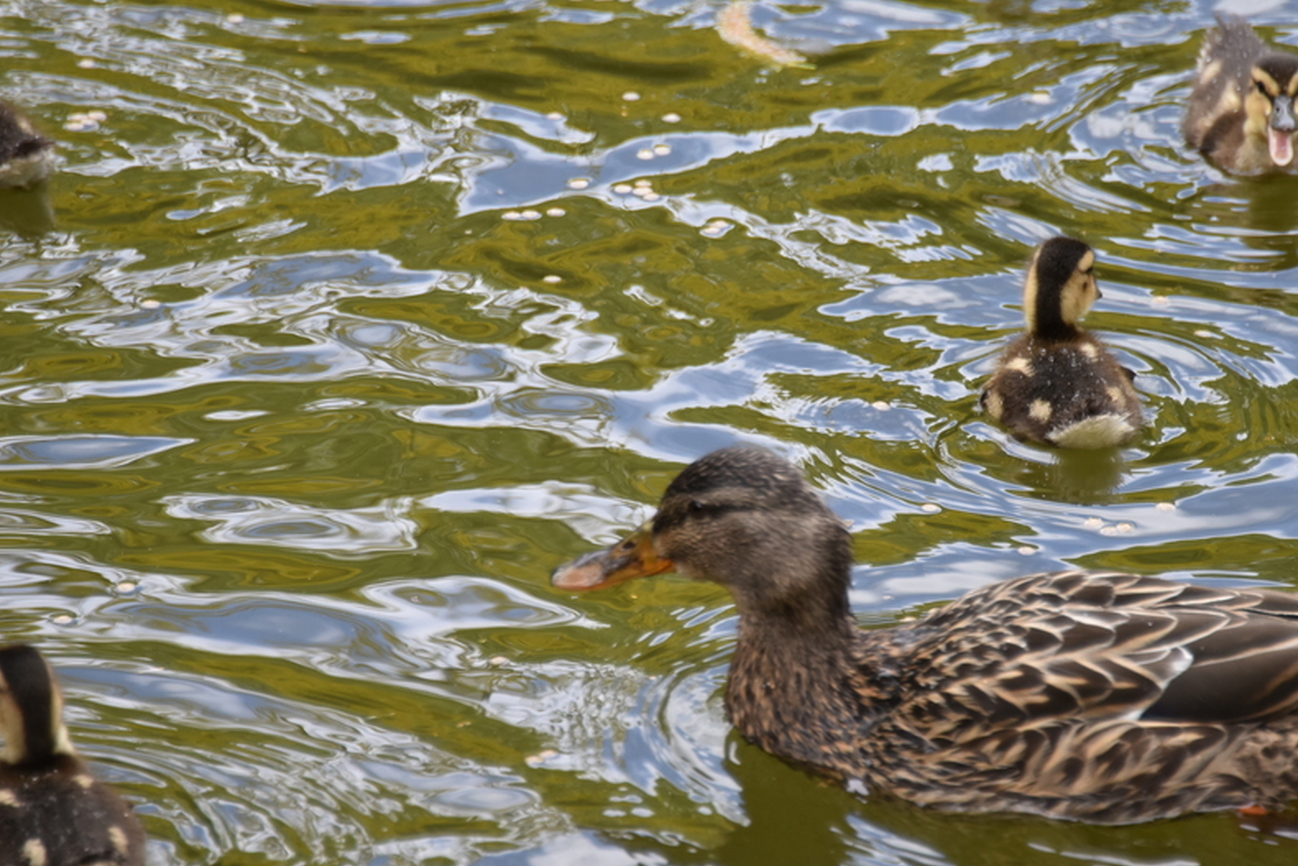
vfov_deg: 2.8
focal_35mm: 486
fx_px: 17525
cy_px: 414
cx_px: 733
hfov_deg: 4.2
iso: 720
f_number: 5.6
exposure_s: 1/640
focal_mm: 300
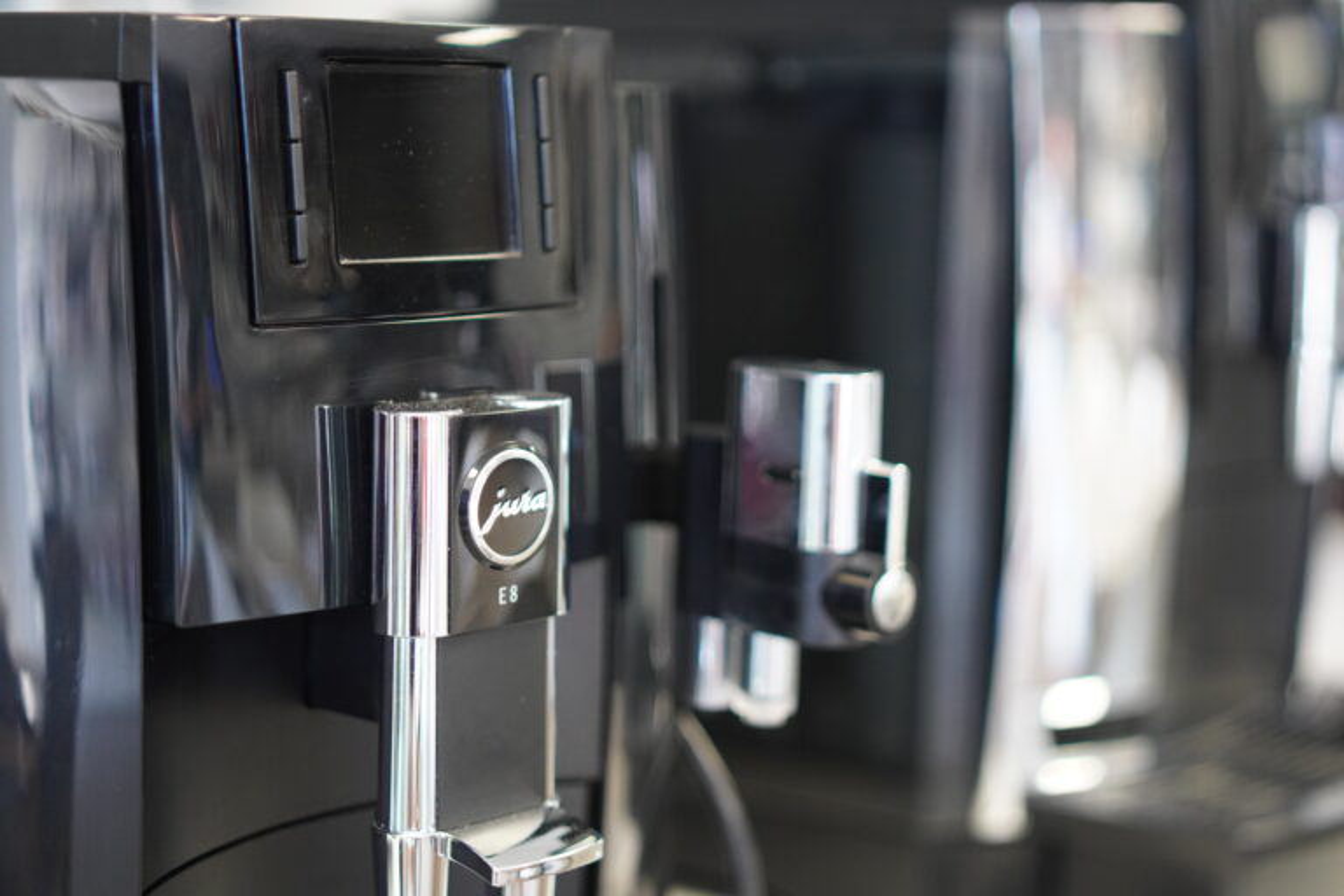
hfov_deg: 29.9
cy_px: 448
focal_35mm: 68
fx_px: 2520
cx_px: 672
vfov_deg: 20.2
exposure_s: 1/160
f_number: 1.8
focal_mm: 45
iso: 1250
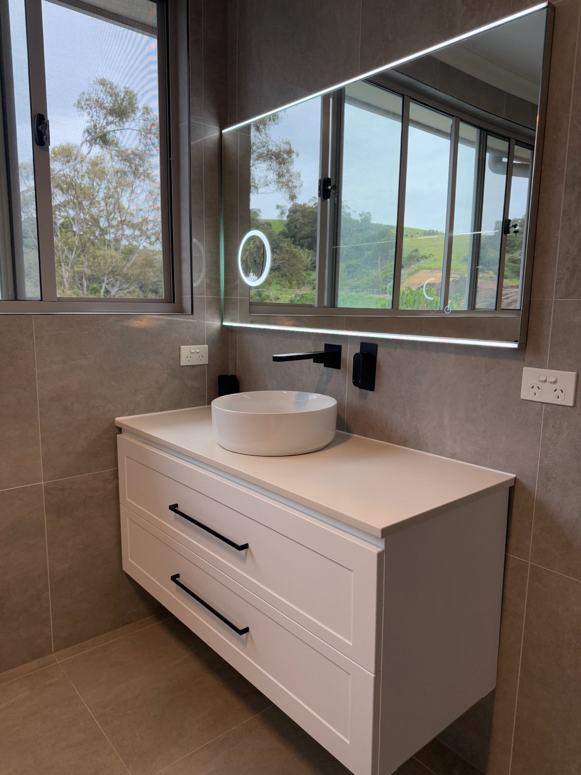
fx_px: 537
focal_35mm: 24
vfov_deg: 71.6
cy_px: 388
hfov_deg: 56.8
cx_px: 290
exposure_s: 1/237
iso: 160
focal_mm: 6.76
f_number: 1.78
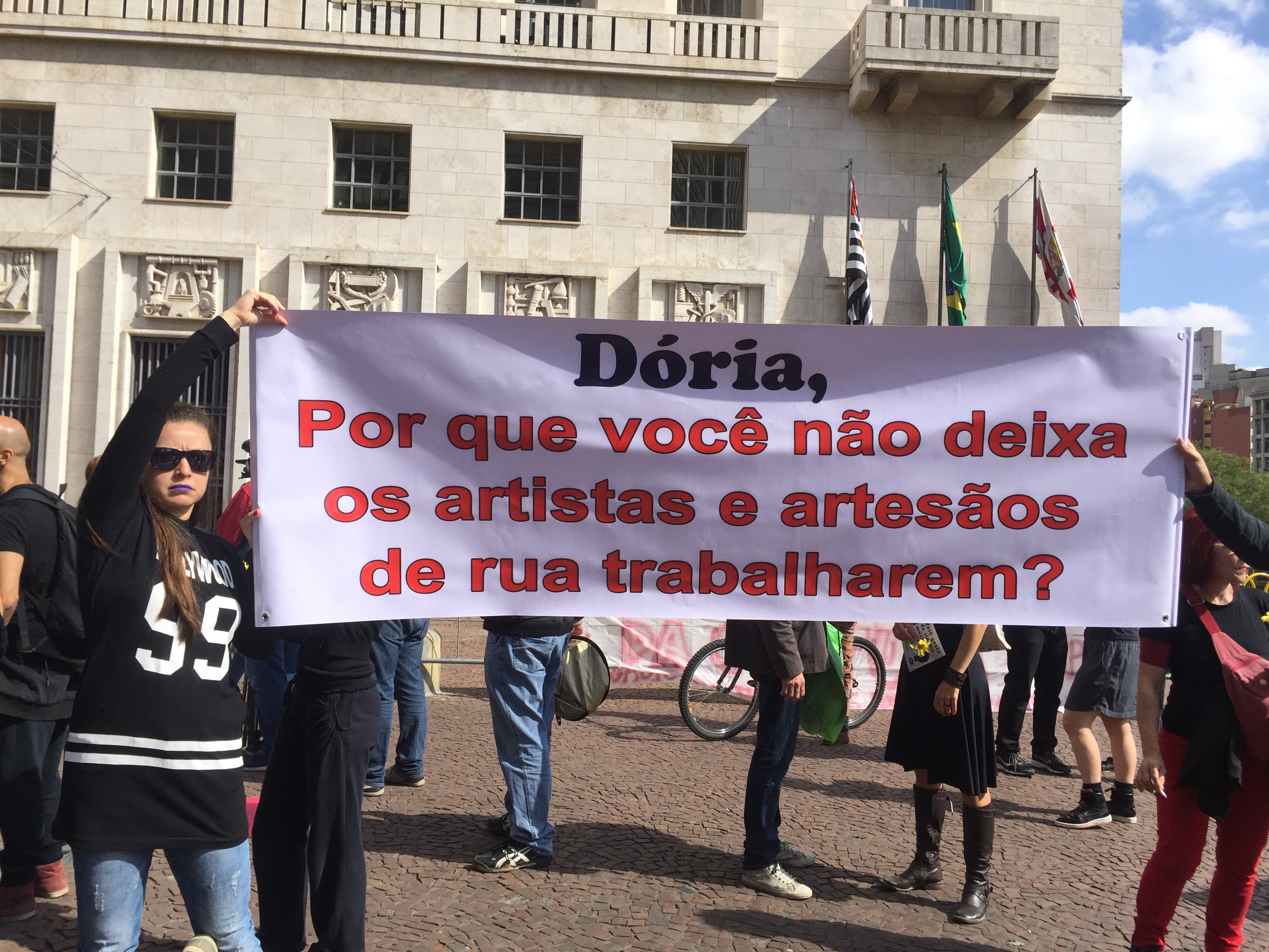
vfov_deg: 48.2
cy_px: 476
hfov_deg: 61.7
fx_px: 1063
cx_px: 634
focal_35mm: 29
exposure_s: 1/1799
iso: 32
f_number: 2.2
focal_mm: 4.15
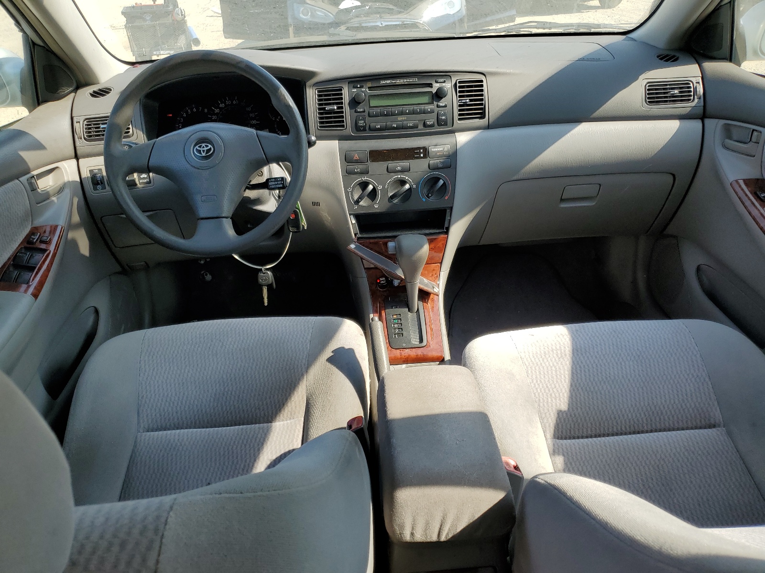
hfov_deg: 67.3
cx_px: 382
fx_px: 575
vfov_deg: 53.1
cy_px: 286
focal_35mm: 26
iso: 50
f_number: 1.5
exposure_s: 1/909
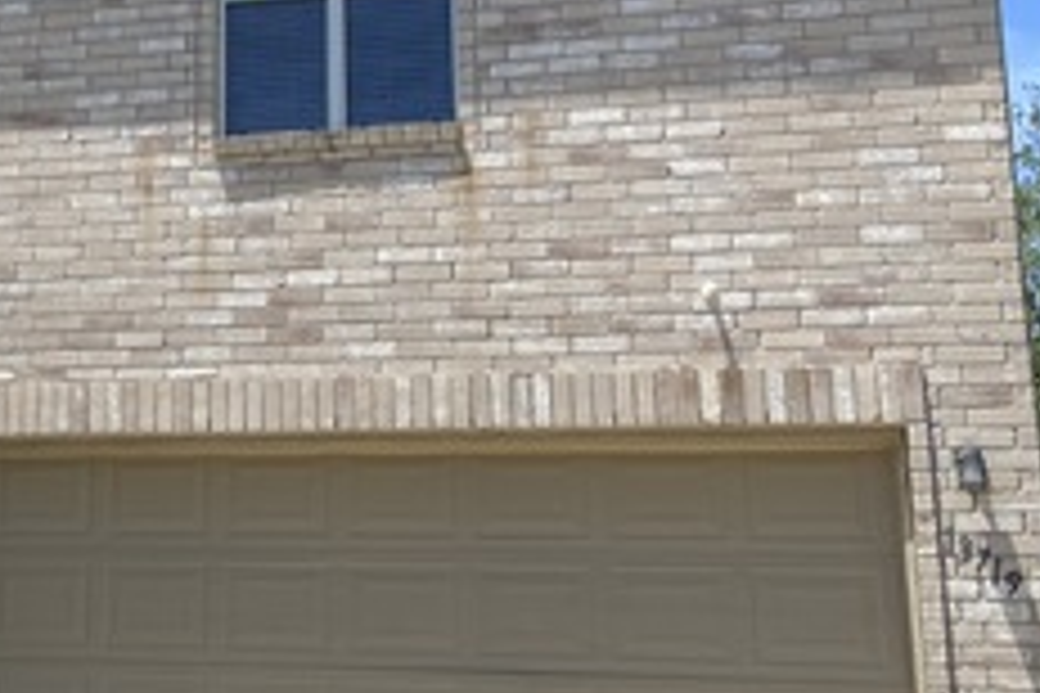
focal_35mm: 75
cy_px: 202
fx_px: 2166
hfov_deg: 25.5
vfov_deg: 18.1
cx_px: -23
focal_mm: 4.25
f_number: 1.8
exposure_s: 1/2183
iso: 32
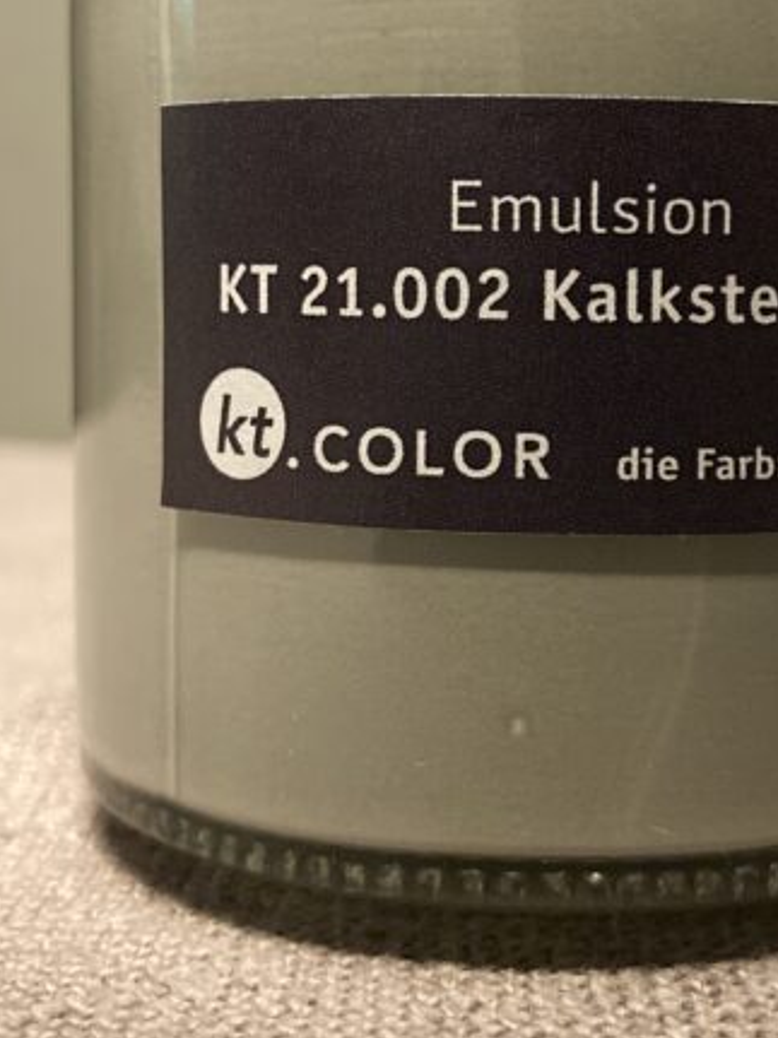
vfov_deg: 36.6
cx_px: 549
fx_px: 1559
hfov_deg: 27.8
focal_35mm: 52
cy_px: 383
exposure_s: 1/24
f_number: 1.8
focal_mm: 3.99
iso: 640
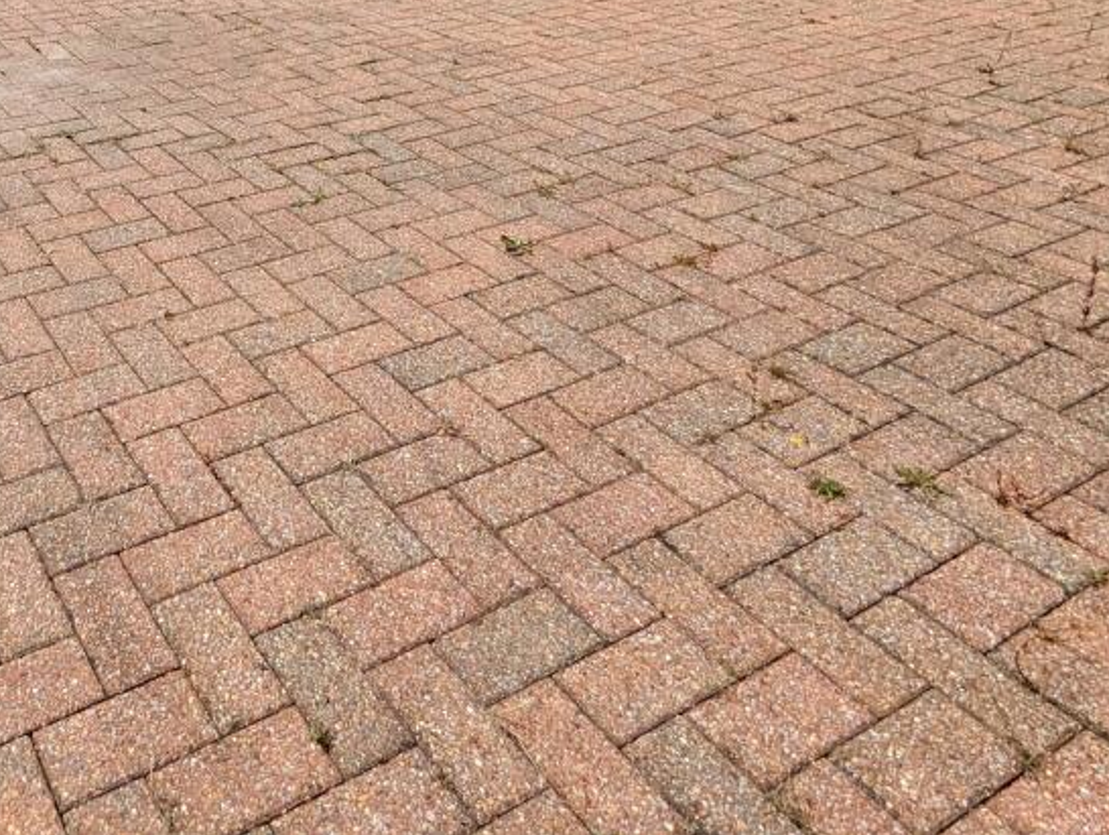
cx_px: 120
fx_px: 962
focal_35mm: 30
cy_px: 54
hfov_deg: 52.9
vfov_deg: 42.3
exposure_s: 1/2326
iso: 50
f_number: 2.2
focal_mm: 2.35
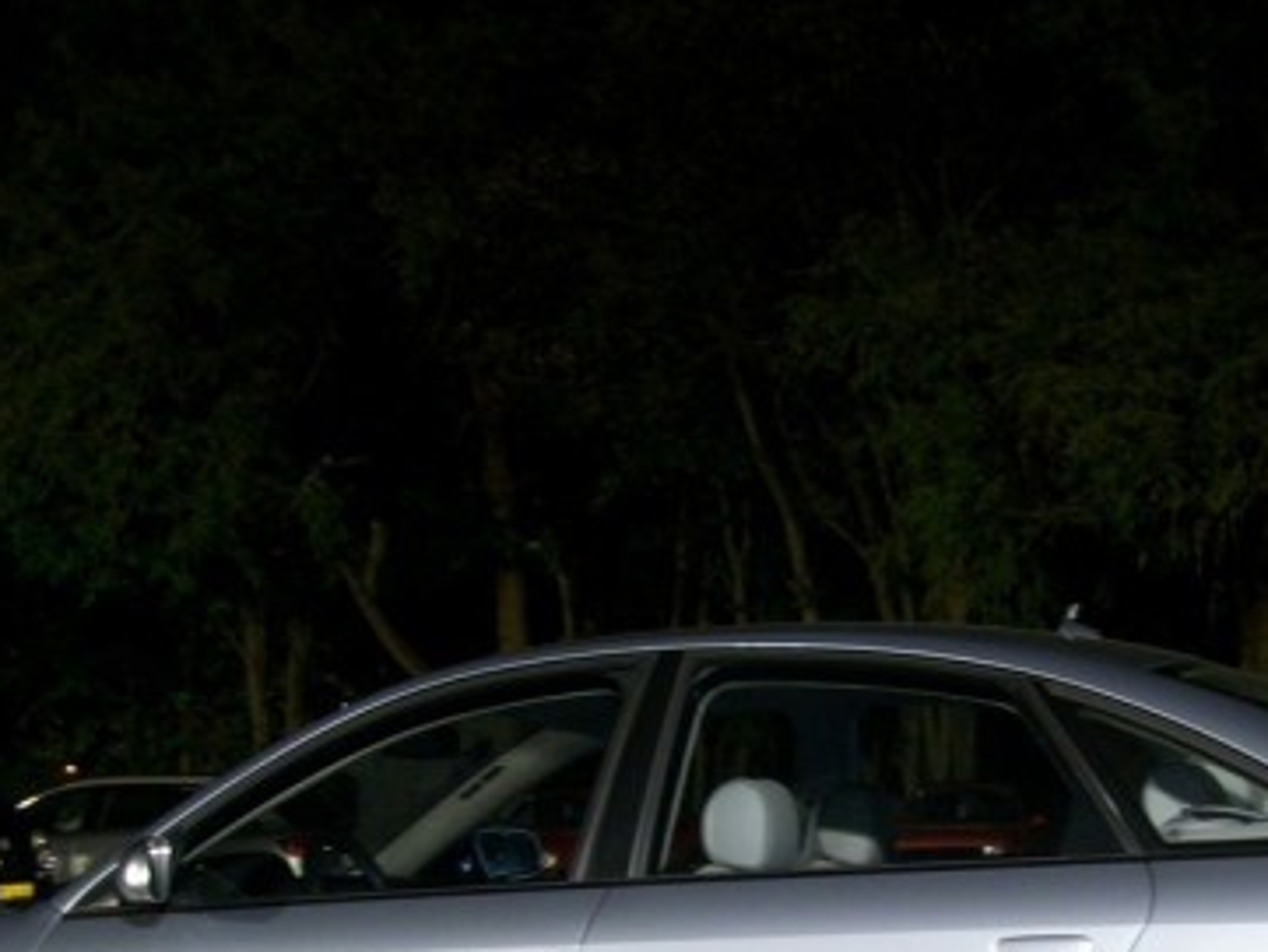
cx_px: 769
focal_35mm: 93
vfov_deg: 15.6
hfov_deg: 21.0
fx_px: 3408
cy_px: 959
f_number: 3.2
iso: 82
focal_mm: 7.1
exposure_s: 1.1
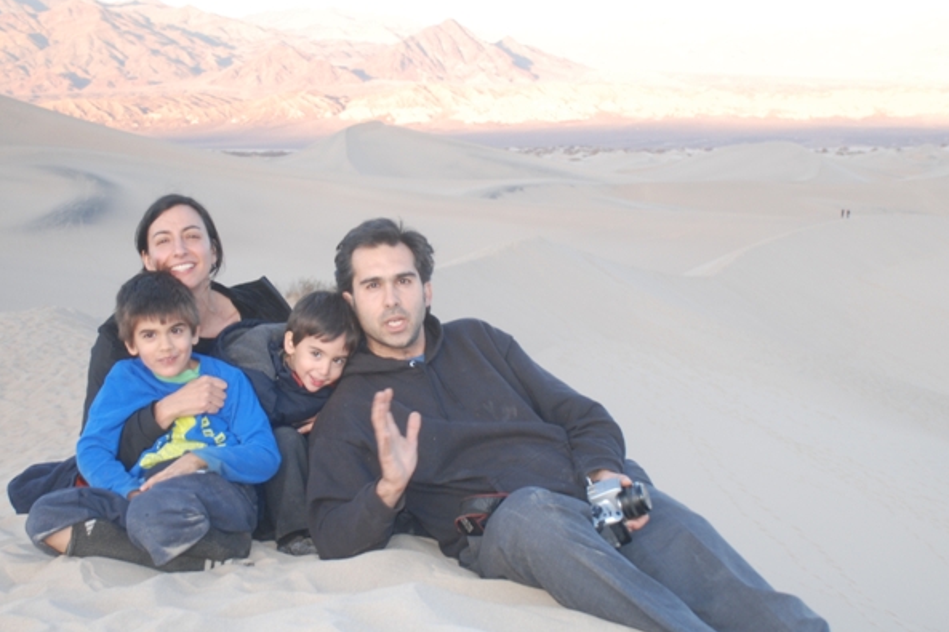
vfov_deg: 19.7
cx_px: 342
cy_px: 278
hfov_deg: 29.1
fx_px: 1818
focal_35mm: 69
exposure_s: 1/60
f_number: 4.2
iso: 280
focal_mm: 32
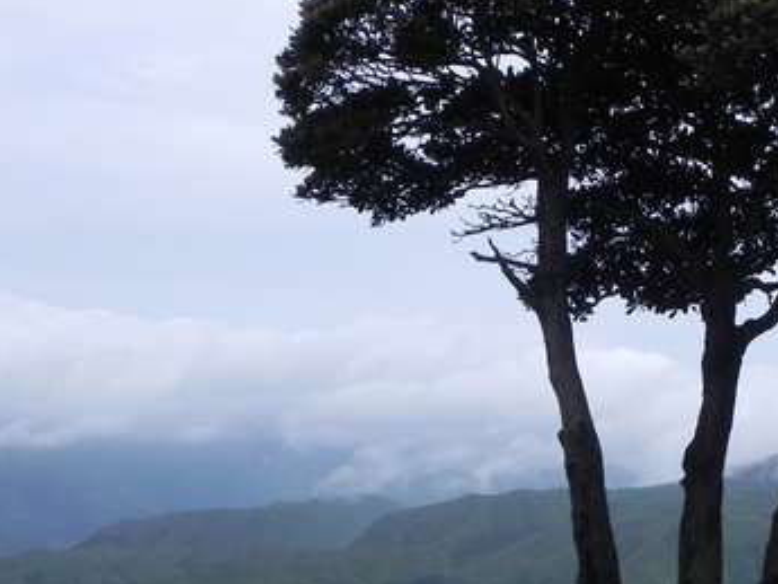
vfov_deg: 19.6
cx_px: 494
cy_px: 321
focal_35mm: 75
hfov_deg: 25.9
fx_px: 1686
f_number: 8
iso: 160
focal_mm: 6.6
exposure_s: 1/473
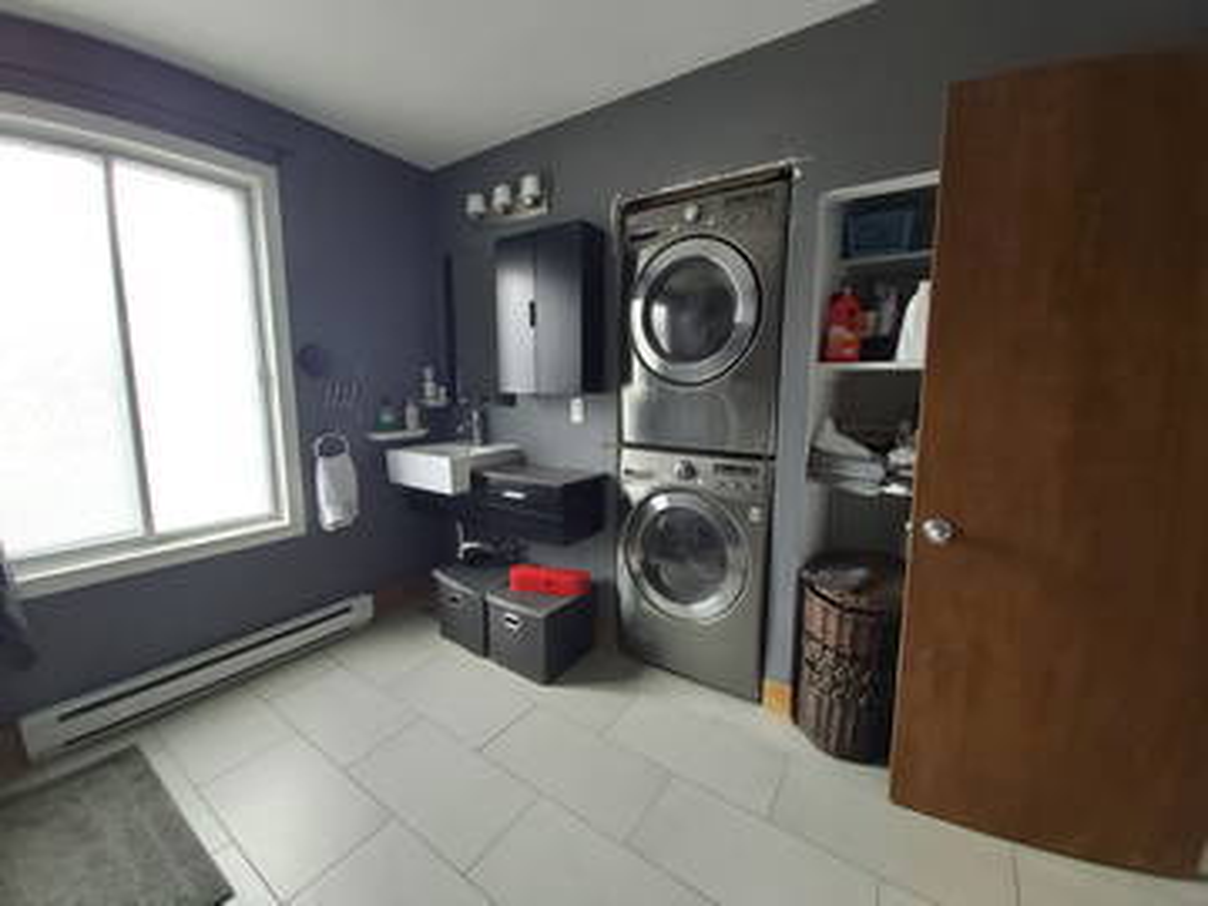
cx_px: 604
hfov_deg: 110.5
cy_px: 453
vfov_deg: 94.5
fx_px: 419
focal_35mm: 12
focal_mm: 1.42
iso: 125
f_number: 2.2
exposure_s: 1/50
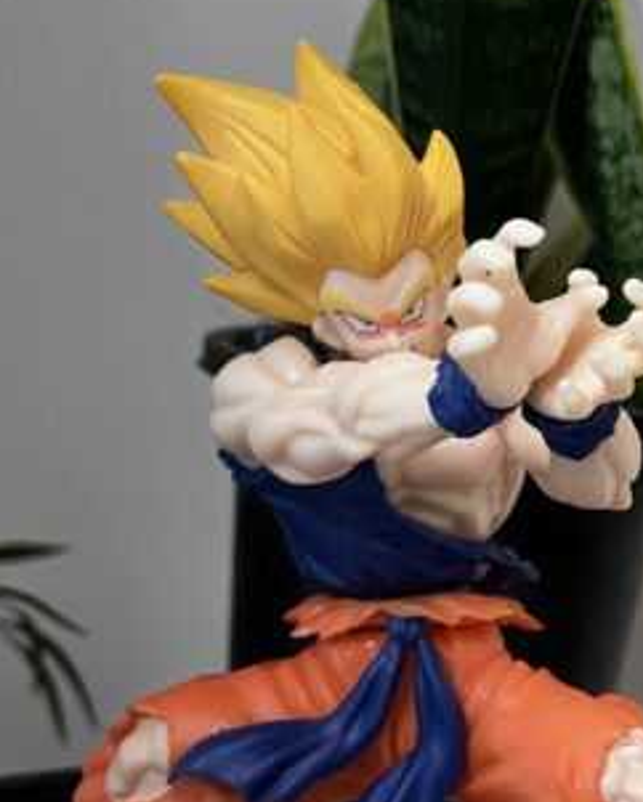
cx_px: 513
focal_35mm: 56
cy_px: 463
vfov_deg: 33.5
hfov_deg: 26.7
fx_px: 1331
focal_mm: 5.1
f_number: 1.6
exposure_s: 1/33
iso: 400
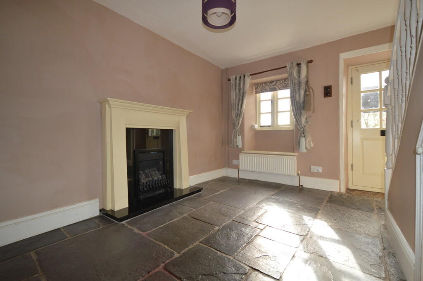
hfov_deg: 100.4
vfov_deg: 77.2
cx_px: 212
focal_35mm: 15
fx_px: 176
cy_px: 140
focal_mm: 10
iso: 280
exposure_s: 1/125
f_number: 4
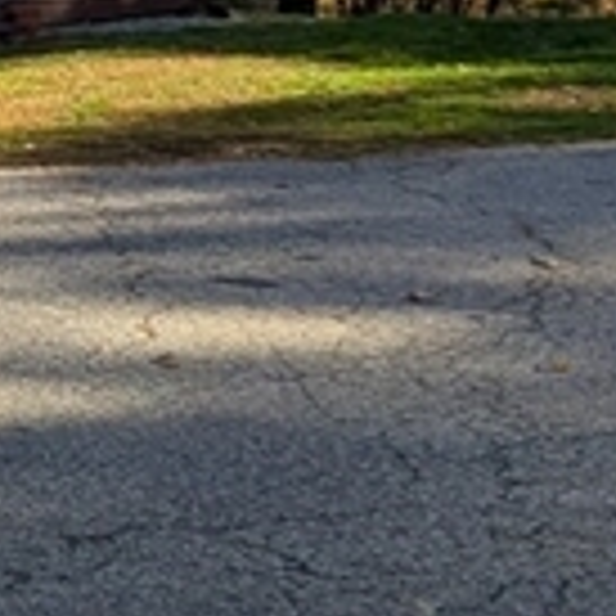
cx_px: -728
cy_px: 31
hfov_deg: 15.6
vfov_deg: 21.3
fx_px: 1591
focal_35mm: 79
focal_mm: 2.02
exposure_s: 1/2092
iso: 57
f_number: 1.7
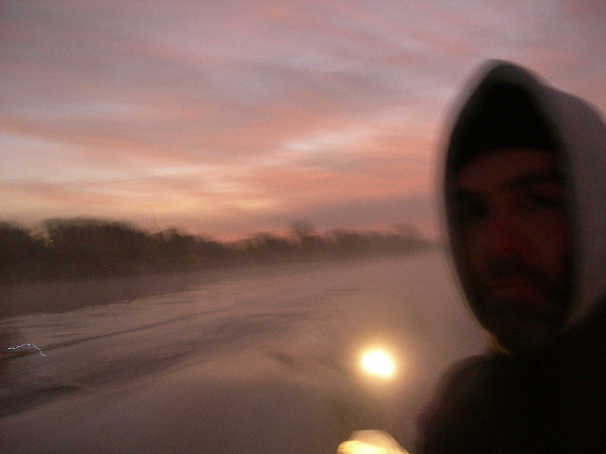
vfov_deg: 37.7
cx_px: 303
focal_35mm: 38
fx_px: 665
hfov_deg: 49.0
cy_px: 227
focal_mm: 7.8
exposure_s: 1
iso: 200
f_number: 2.8
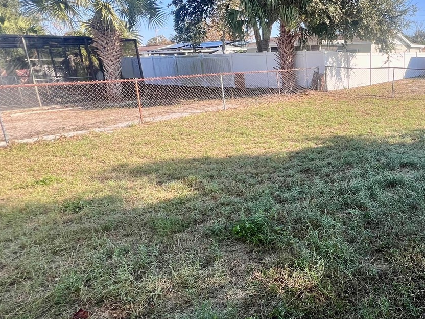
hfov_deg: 60.9
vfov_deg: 54.8
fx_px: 307
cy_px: 146
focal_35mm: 25
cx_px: 366
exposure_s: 1/504
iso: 32
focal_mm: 1.57
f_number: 1.8
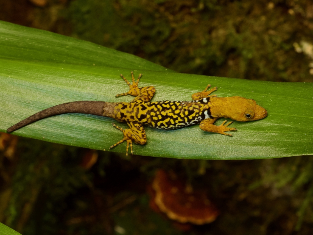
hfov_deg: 16.4
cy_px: 118
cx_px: 156
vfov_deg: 12.3
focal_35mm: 120
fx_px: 1085
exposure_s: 1/60
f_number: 13
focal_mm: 60
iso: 800
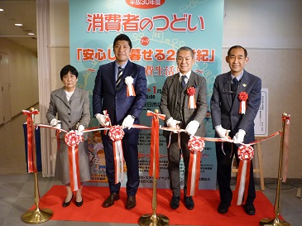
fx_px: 288
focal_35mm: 33
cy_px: 113
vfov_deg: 42.9
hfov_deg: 55.4
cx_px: 151
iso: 320
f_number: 2.8
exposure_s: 1/30
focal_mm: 5.5
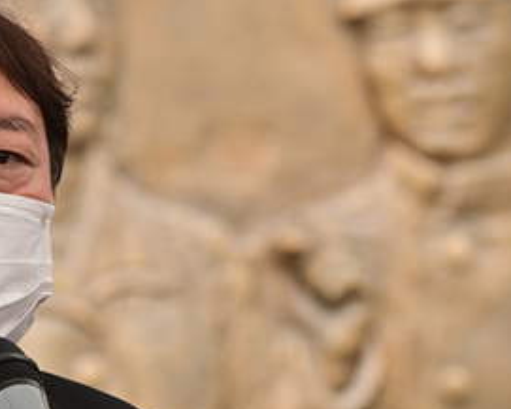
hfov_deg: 4.4
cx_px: 25
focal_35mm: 443
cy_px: 351
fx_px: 6702
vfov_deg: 3.5
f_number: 7.1
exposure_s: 1/160
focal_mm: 200
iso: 160
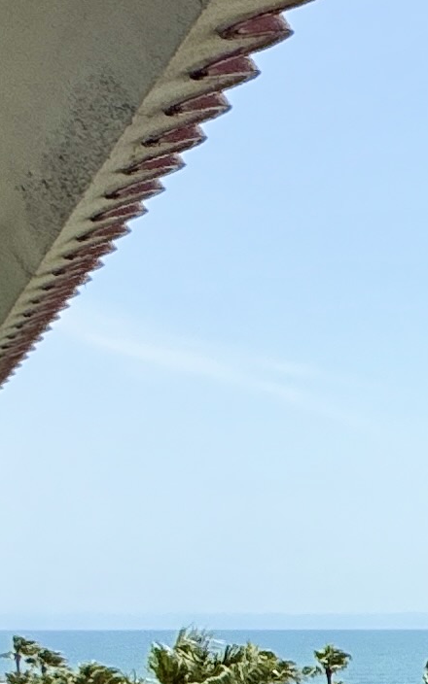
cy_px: 612
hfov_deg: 9.7
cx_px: 1431
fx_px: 1586
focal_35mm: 85
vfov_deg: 23.7
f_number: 2.2
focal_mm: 2.22
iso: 50
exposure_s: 1/2717
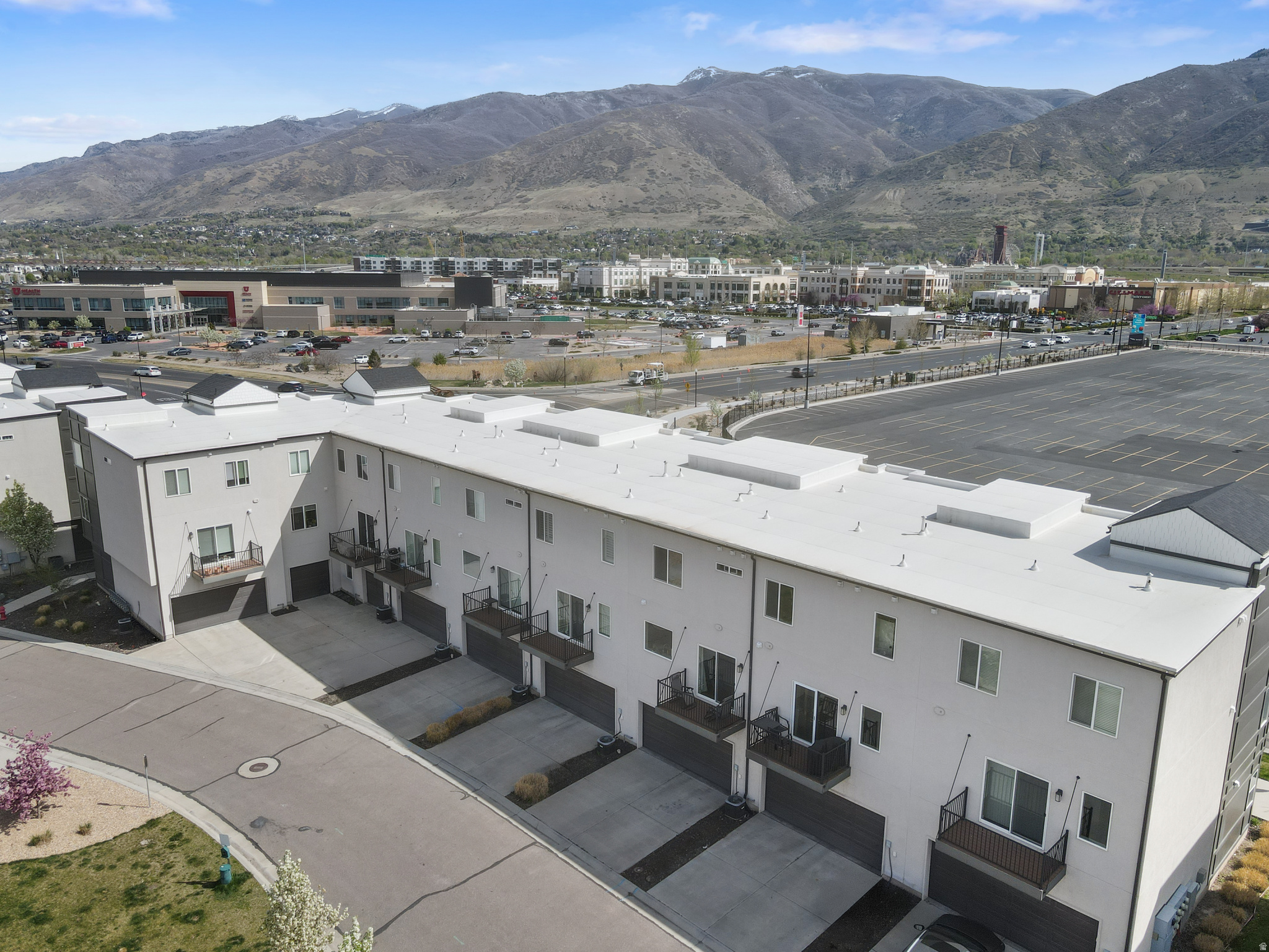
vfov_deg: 56.8
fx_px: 880
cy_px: 476
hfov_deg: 71.6
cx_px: 634
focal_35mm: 24
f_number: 2.8
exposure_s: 1/1500
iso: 100
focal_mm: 4.5
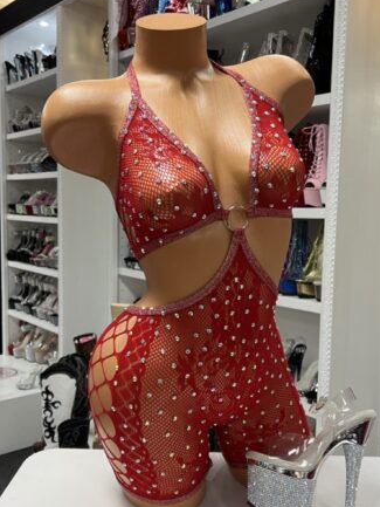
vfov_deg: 51.3
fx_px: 527
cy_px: 262
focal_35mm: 36
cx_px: 224
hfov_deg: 39.5
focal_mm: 5.7
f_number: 1.5
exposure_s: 1/60
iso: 80
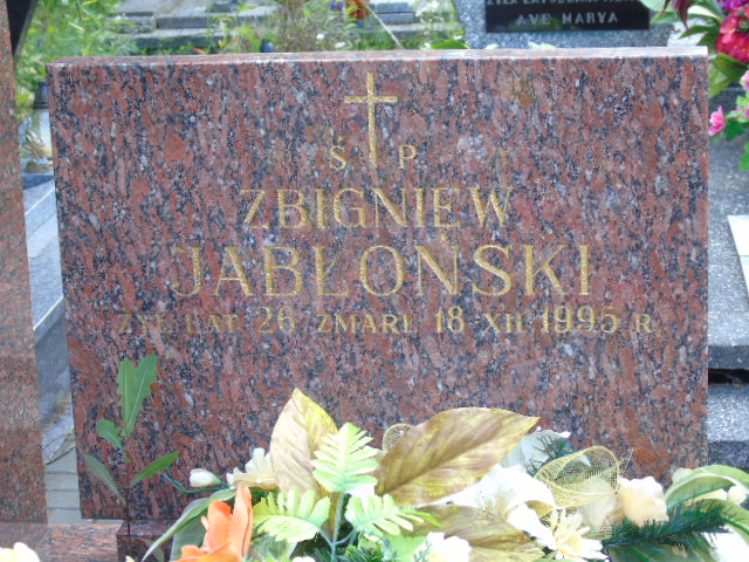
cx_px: 374
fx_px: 2034
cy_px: 281
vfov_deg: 15.7
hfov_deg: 20.9
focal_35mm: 94
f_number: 4.3
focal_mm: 17
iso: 80
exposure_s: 1/40
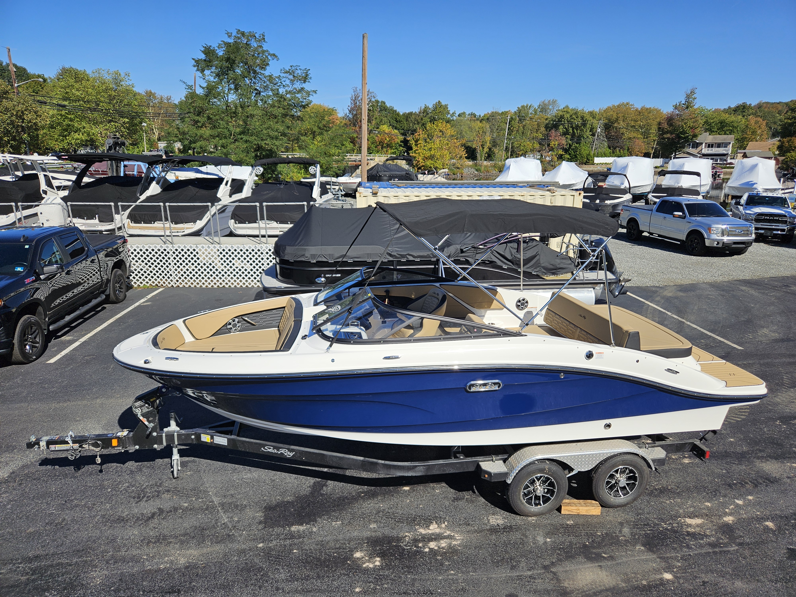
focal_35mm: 23
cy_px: 298
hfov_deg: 73.9
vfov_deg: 58.9
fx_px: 529
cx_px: 398
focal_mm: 5.4
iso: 25
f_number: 1.8
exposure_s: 1/2961
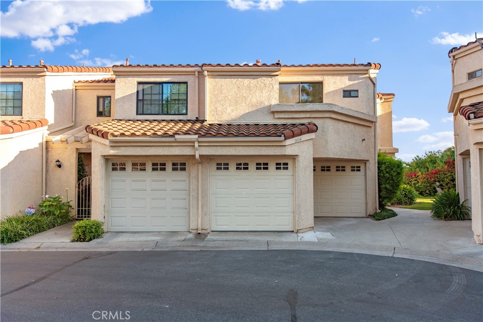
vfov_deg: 53.1
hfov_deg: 73.7
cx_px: 242
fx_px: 322
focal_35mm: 24
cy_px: 161
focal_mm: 24
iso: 280
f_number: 8
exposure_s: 1/250
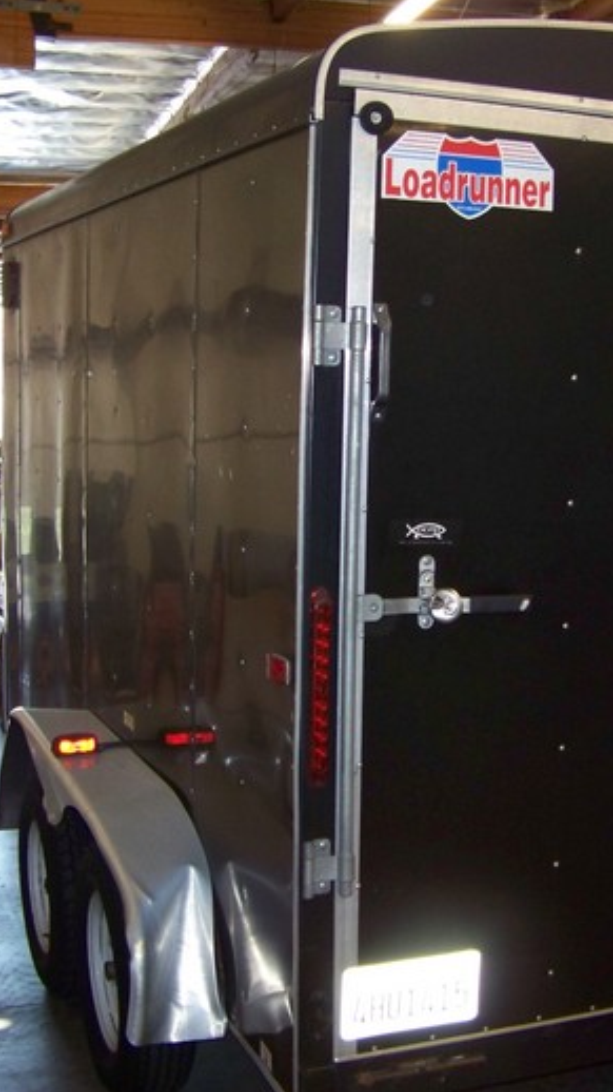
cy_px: 549
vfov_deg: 39.2
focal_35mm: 53
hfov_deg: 22.2
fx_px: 1533
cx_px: 522
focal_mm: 5.85
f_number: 2.8
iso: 200
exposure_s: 1/30
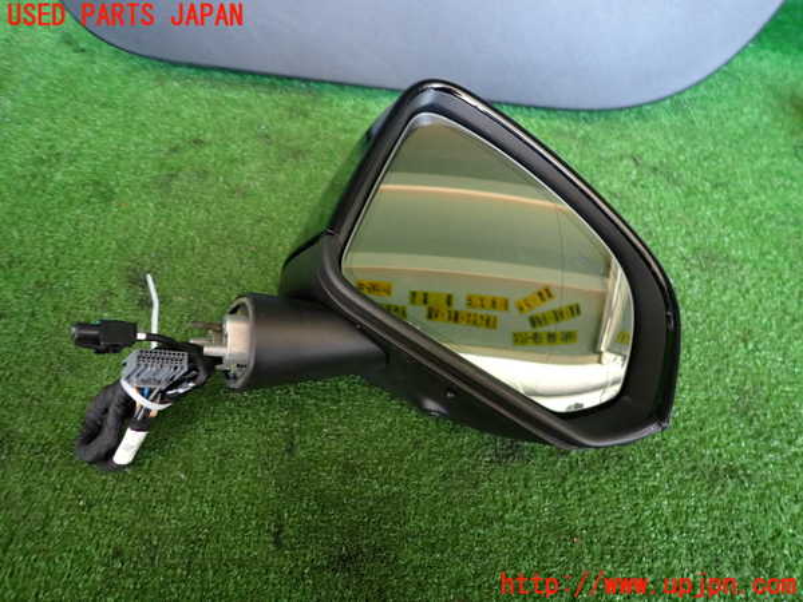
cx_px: 402
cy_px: 301
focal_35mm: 25
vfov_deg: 54.9
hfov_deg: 69.4
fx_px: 580
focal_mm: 4.5
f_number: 2
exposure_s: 1/30
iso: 200
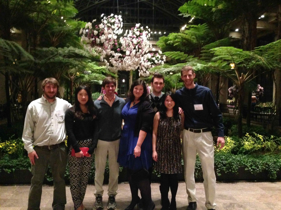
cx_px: 140
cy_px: 105
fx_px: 268
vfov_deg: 42.9
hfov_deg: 55.4
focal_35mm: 33
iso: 800
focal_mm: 4.12
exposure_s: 1/15
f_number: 2.4
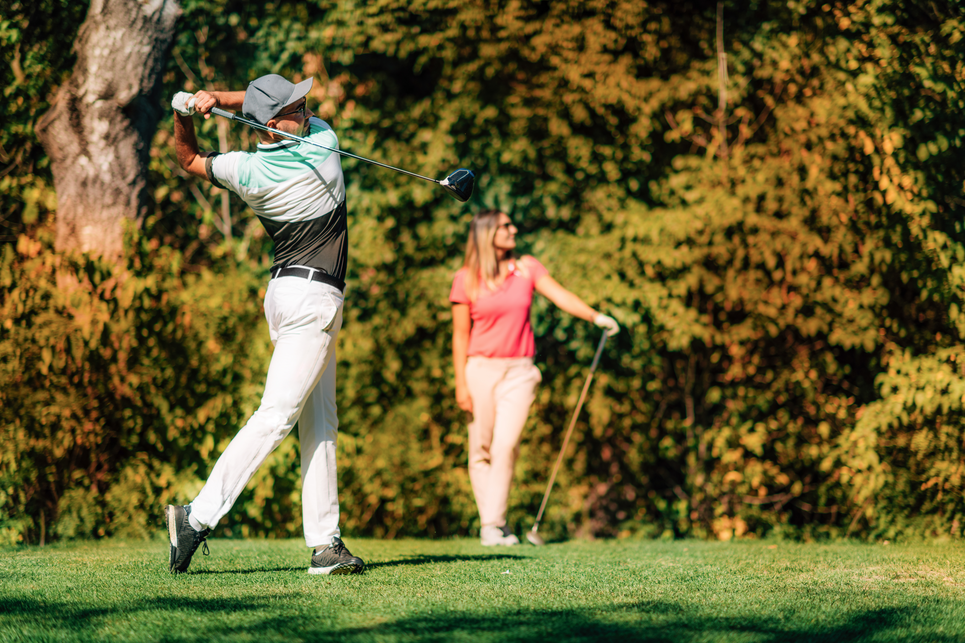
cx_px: 482
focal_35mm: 85
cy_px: 322
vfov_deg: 16.1
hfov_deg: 23.9
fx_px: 2278
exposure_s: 1/1600
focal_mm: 85
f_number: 1.6
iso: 64
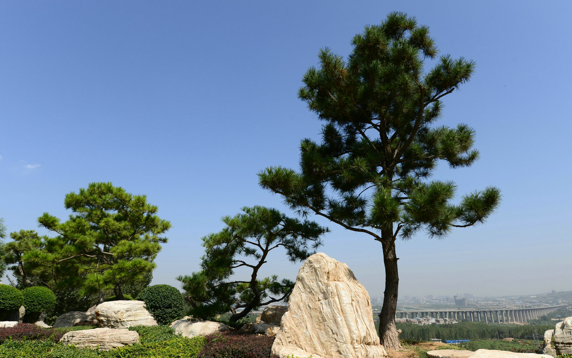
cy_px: 167
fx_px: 327
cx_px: 285
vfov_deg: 57.2
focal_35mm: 21
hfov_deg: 82.3
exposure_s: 1/400
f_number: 7.1
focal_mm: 20
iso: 100
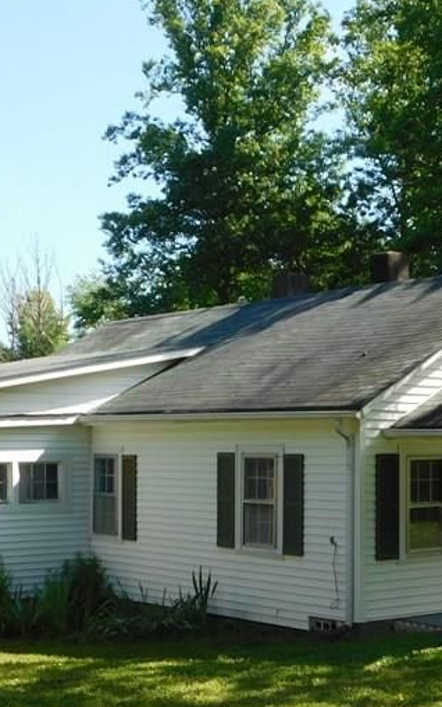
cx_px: 274
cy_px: 476
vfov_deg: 31.7
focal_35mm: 64
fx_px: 1234
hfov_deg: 20.3
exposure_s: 1/640
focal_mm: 5.3
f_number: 3.2
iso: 125
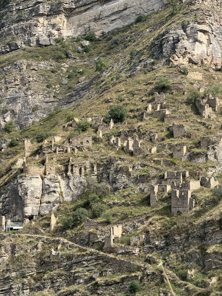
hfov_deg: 12.3
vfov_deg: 16.4
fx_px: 1026
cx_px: 111
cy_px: 148
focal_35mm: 120
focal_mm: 15.66
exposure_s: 1/605
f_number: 2.8
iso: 50
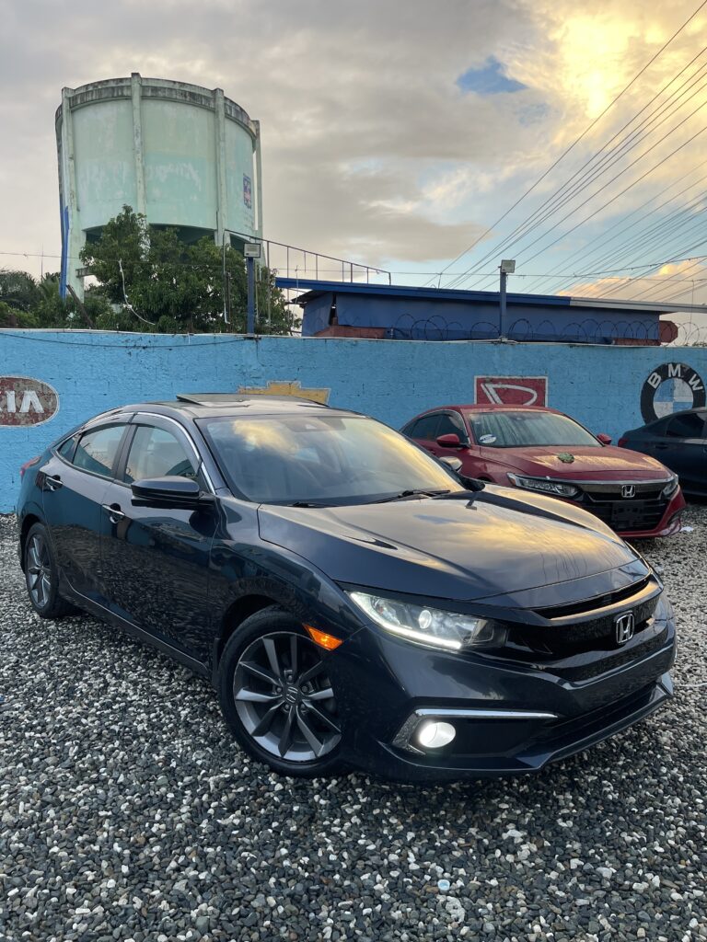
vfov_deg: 69.4
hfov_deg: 54.9
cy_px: 471
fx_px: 681
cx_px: 354
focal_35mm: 25
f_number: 1.6
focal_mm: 5.1
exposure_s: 1/121
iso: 50
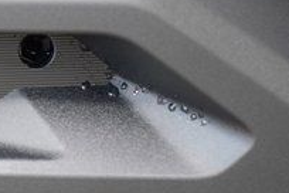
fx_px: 2641
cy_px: 79
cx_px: -86
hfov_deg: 6.2
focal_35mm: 329
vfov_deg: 4.2
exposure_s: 1/30
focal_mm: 70
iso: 1600
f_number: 3.2
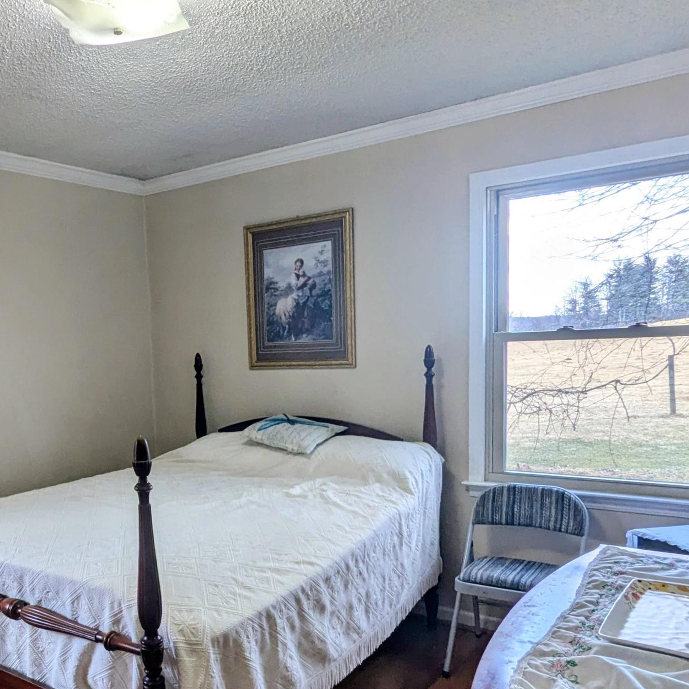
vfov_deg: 55.1
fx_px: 653
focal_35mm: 29
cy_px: 419
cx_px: 169
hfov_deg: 53.0
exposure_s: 1/120
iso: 88
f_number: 2.2
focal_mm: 2.35
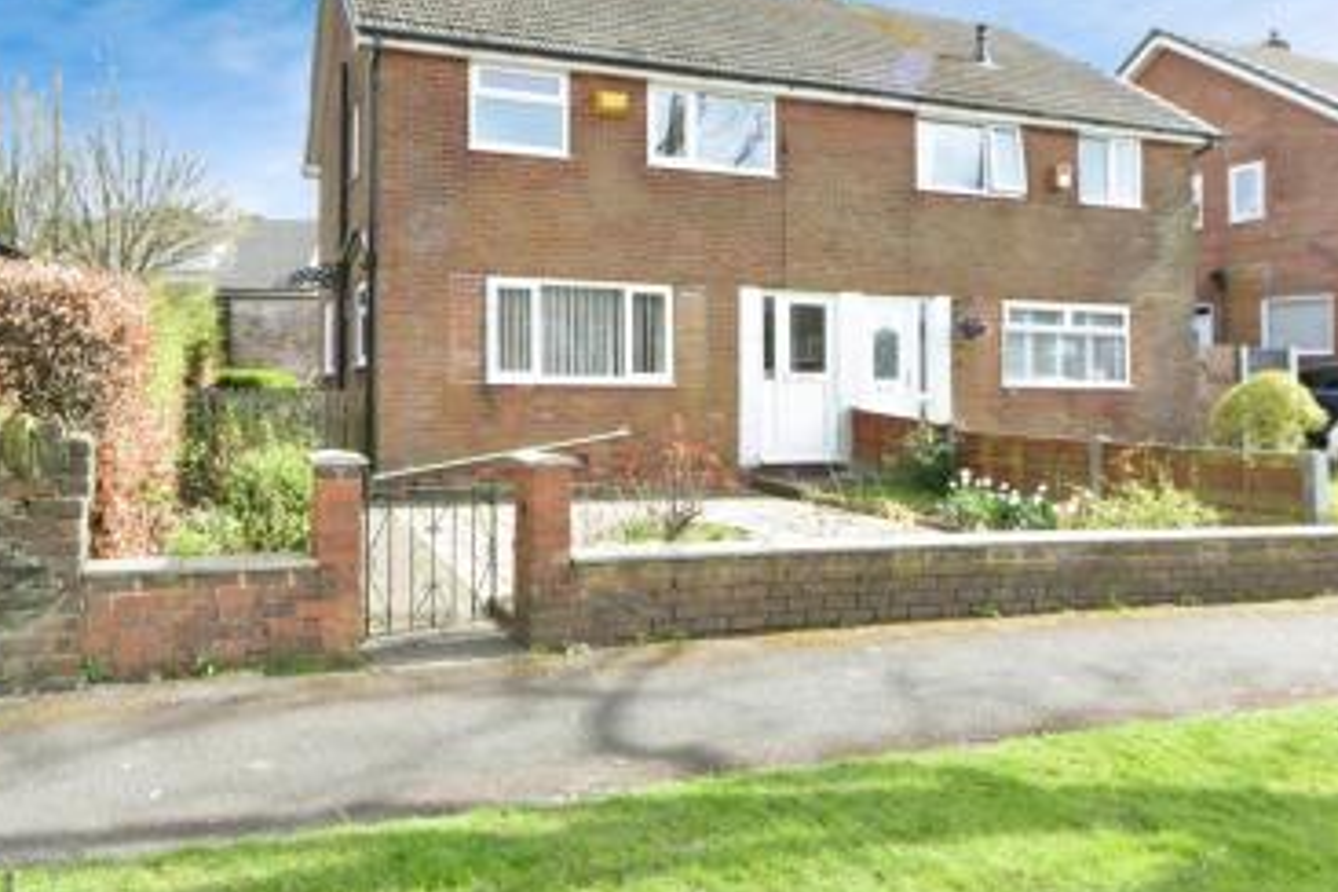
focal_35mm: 26
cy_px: 378
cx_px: 523
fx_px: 966
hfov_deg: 68.6
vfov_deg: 49.4
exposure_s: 1/200
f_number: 10
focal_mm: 20
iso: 500
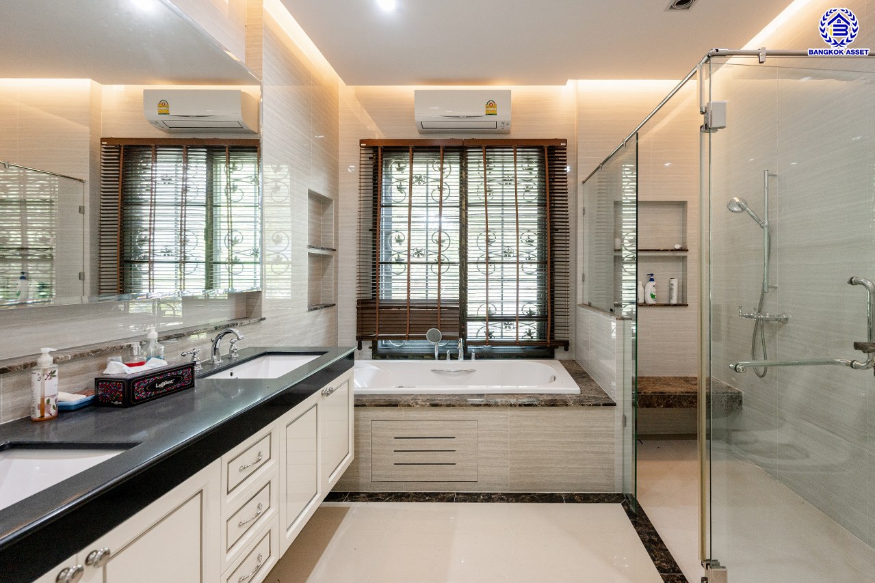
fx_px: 401
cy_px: 292
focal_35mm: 16
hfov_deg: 95.0
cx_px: 438
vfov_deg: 72.1
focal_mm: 16.5
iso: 100
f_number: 8
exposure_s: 1/200
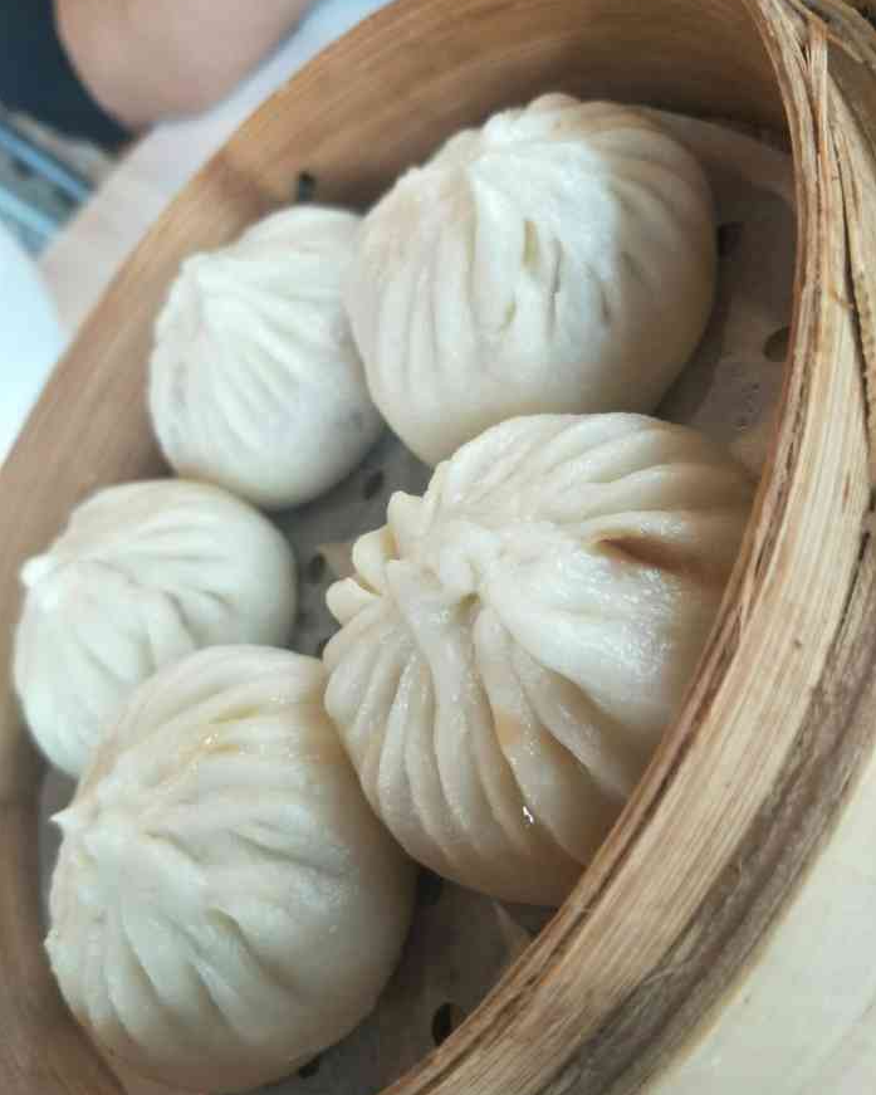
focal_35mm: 23
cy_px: 566
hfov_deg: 60.9
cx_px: 437
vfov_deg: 72.6
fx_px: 745
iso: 168
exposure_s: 1/33
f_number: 1.7
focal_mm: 3.79
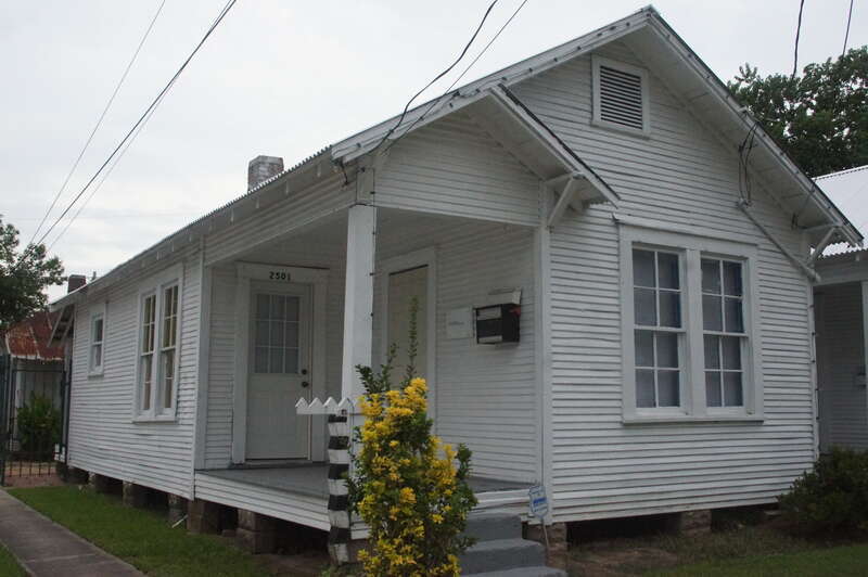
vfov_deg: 36.8
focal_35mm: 36
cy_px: 288
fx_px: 867
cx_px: 434
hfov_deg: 53.2
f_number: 10
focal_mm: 24
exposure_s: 1/640
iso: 3200
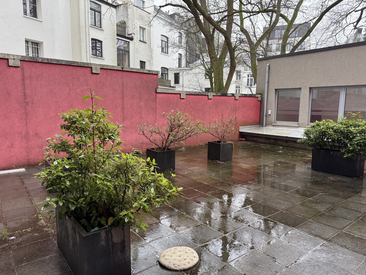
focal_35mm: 24
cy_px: 138
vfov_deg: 56.8
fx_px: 254
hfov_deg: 71.6
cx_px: 183
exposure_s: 1/83
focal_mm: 6.76
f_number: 1.78
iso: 200
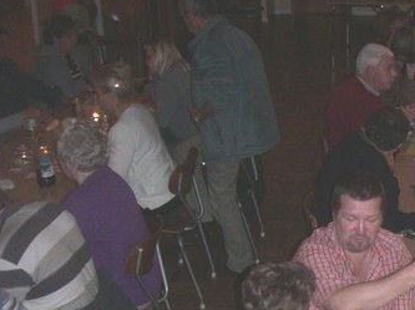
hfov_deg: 23.3
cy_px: 270
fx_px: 958
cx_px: 432
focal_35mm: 80
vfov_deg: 18.1
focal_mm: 6
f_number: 2.8
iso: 160
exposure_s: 1/50
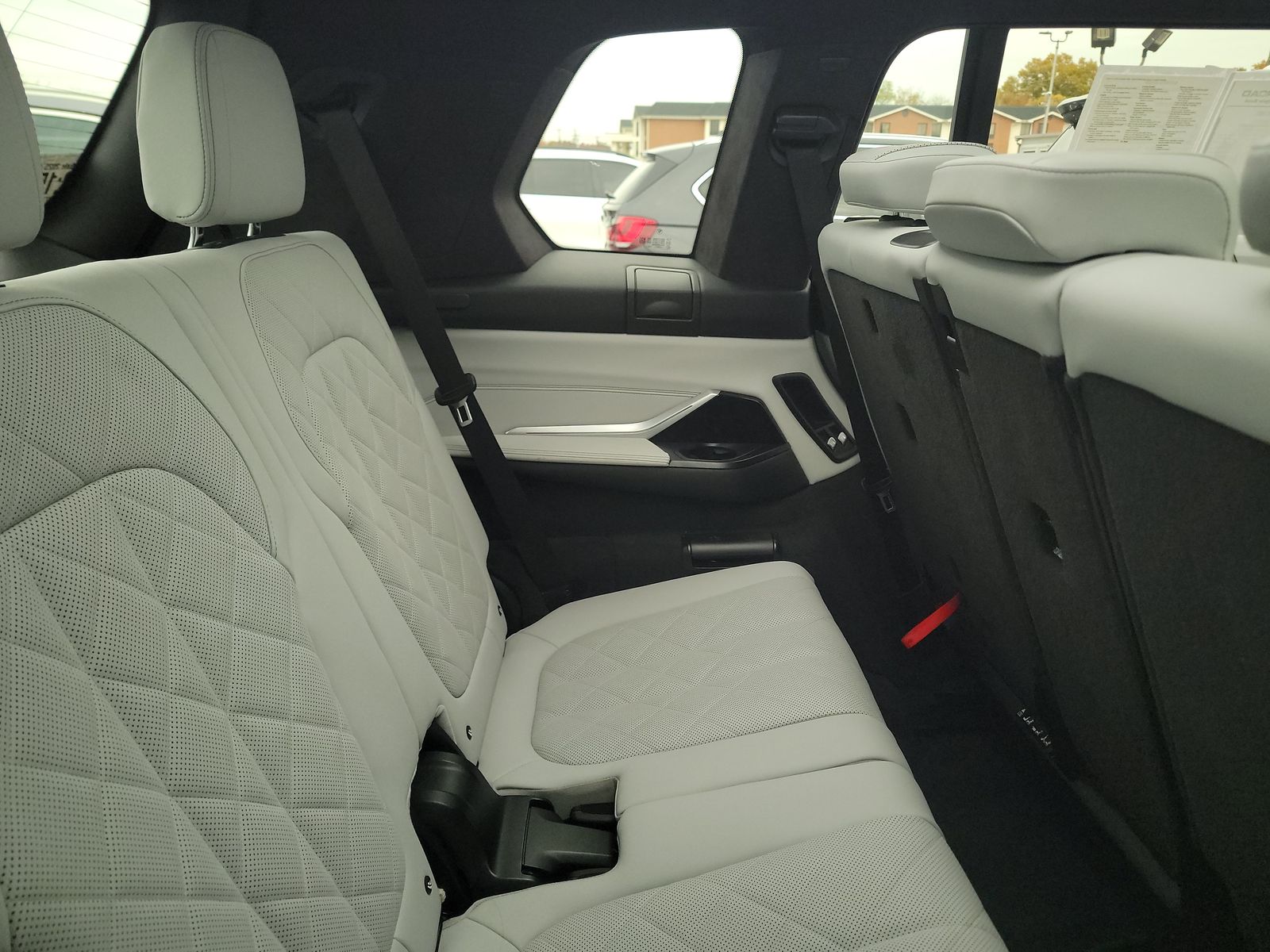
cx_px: 635
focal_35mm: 24
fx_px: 881
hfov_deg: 71.6
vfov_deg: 56.8
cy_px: 476
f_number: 1.8
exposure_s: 1/59
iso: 923
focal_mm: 6.7
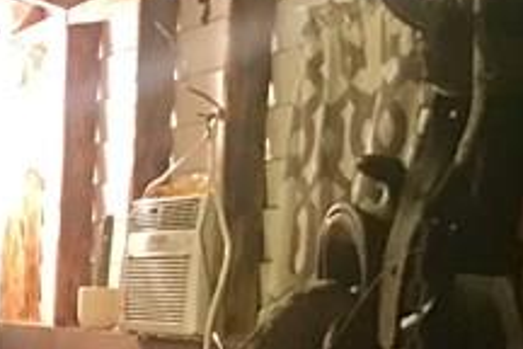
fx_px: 2005
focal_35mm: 138
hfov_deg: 13.3
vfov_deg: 9.4
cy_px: 662
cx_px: -443
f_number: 1.8
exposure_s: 1/9
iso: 100
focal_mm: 3.99
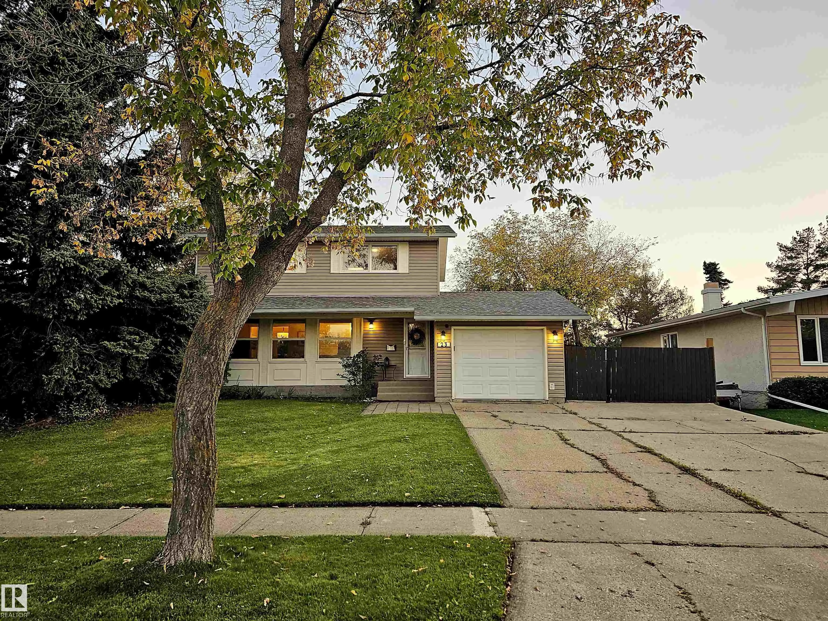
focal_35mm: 23
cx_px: 414
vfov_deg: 58.9
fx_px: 550
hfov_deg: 73.9
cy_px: 310
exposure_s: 1/207
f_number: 1.7
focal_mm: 6.3
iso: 320
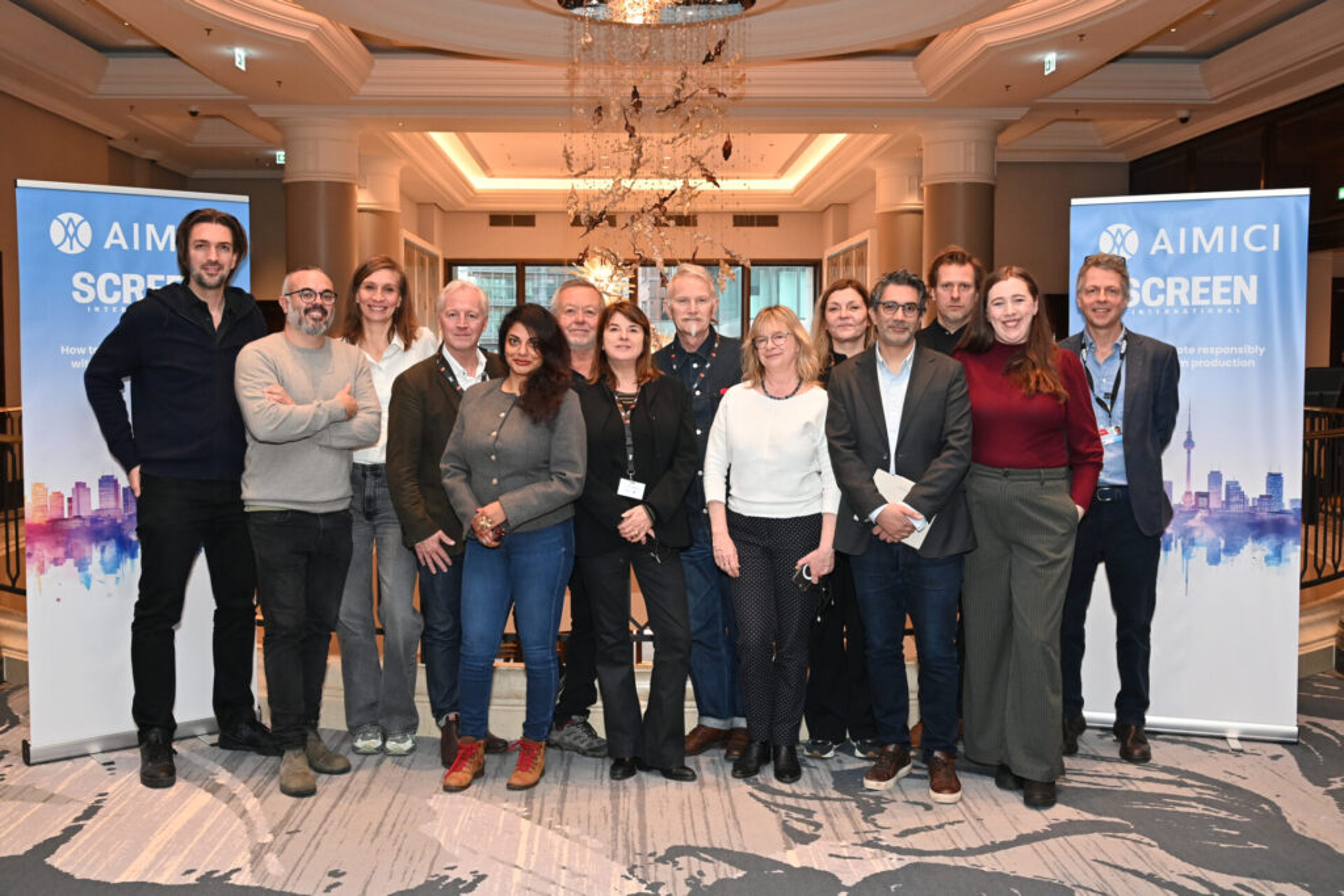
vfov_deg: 37.9
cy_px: 448
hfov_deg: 54.4
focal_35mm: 35
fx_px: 1307
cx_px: 672
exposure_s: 1/60
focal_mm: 35
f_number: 6.3
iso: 1600
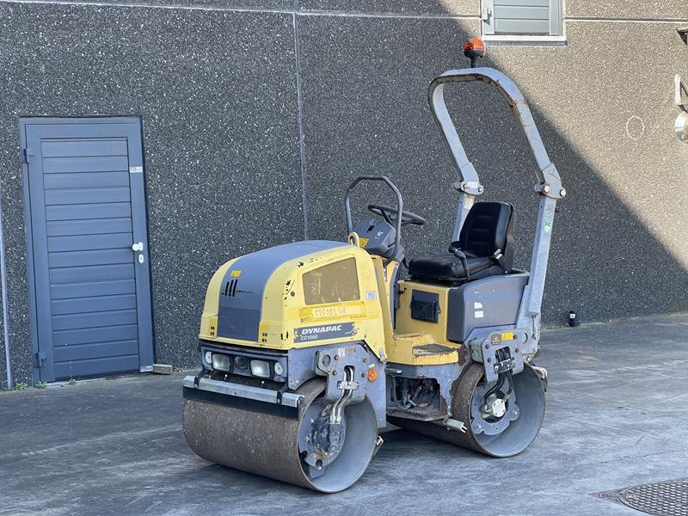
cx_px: 344
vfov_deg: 22.9
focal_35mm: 64
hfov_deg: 30.3
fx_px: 1272
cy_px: 258
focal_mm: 7.5
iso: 20
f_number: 2.2
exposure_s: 1/99
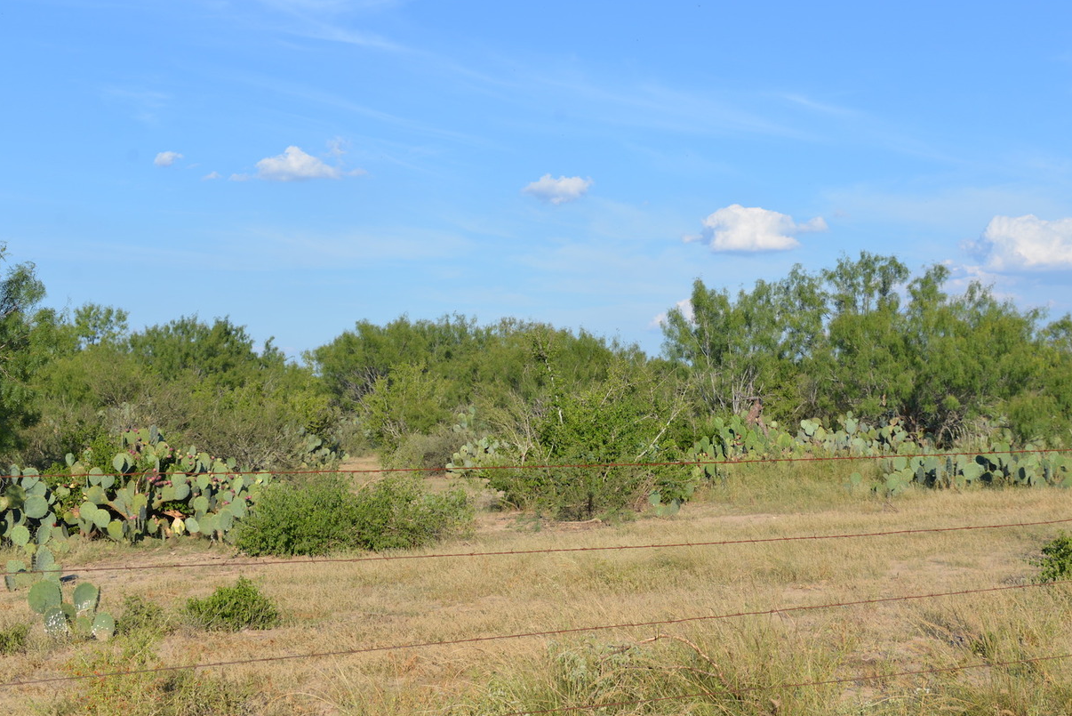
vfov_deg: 26.5
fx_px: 1519
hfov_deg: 38.8
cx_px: 603
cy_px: 422
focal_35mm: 51
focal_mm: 38
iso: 100
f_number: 8
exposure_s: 1/250
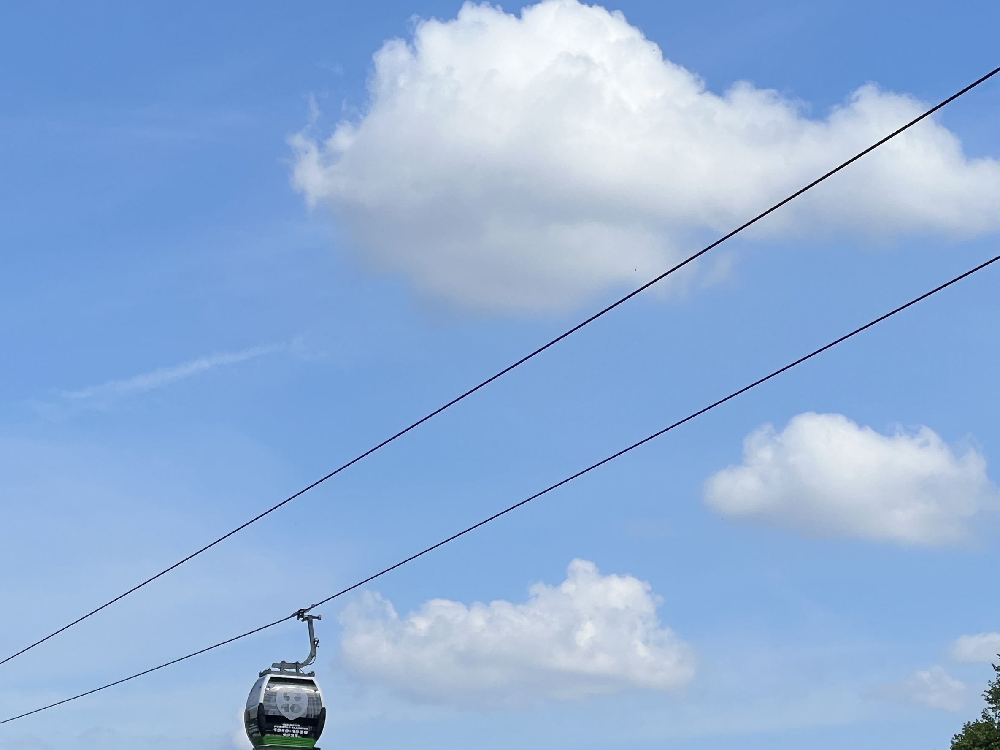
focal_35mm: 131
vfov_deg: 11.3
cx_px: 449
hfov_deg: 15.1
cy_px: 586
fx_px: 3784
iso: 32
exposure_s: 1/1143
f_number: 2.8
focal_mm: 9
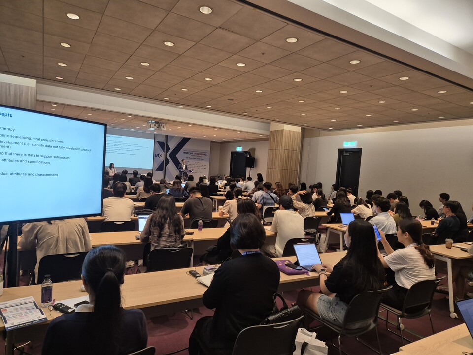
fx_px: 314
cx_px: 236
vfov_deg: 58.9
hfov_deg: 73.9
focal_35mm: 23
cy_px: 178
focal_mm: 5.4
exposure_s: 1/120
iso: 320
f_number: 1.8
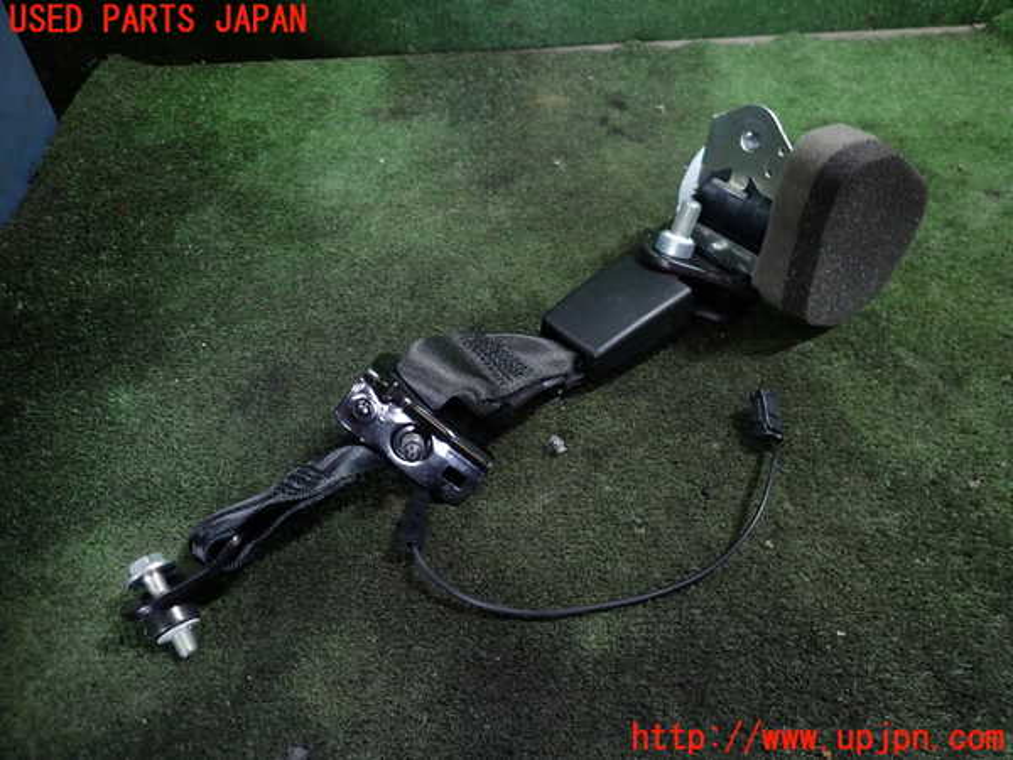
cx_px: 506
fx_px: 732
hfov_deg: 69.4
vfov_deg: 54.9
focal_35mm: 25
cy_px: 380
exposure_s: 1/30
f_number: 2
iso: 200
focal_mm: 4.5
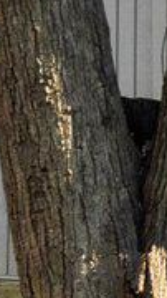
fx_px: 2626
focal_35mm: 333
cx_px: 903
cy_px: -262
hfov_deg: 3.3
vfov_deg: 6.3
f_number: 13
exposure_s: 1/100
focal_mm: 28
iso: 320
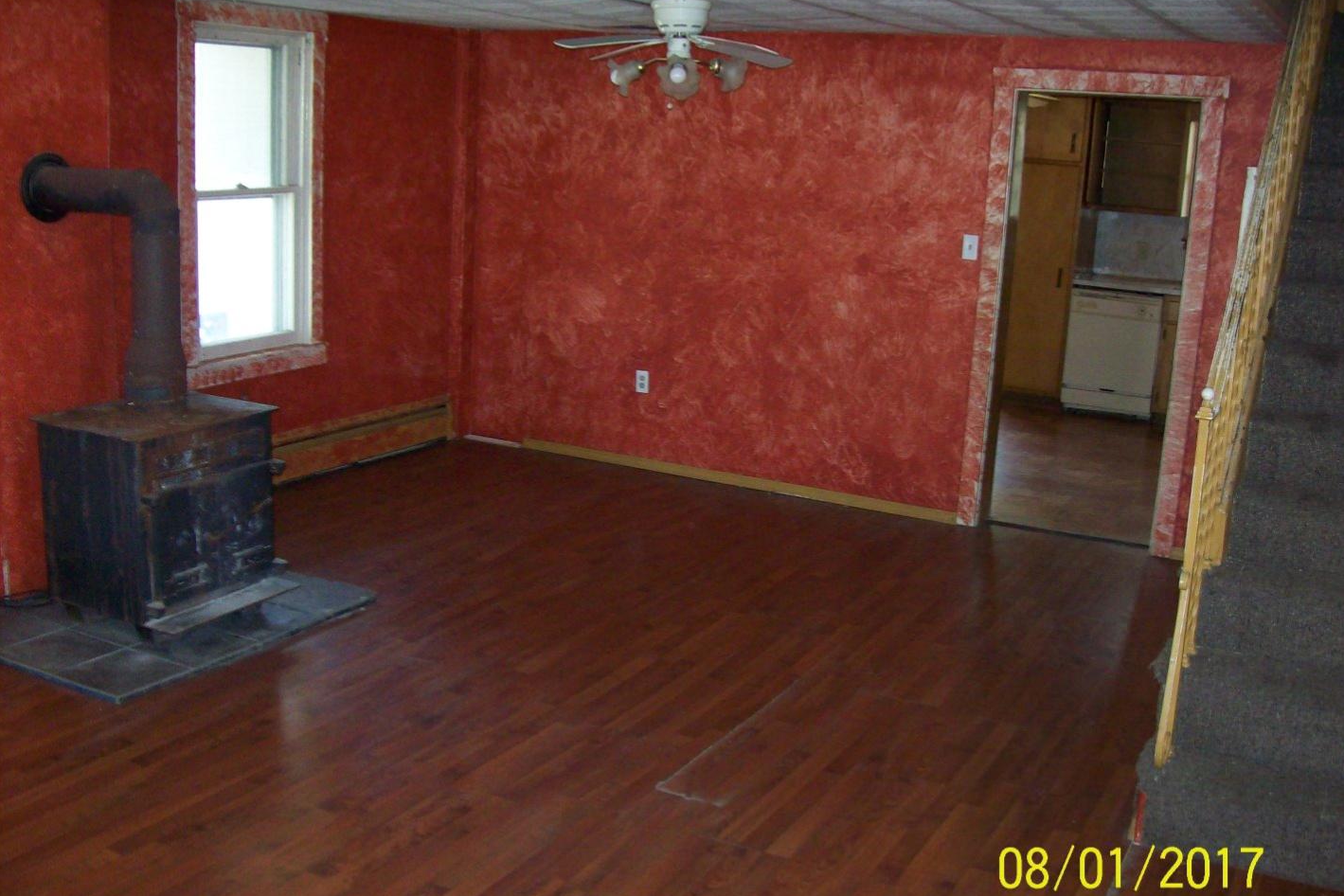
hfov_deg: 50.7
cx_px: 680
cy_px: 457
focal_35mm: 38
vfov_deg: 35.1
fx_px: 1419
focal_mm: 6
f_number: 2.7
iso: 200
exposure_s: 1/64
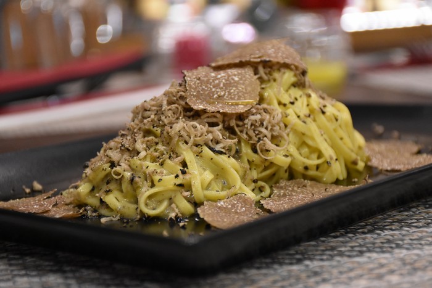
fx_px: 1080
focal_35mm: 90
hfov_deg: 22.6
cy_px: 144
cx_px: 216
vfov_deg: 15.2
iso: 3600
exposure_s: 1/250
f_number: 5
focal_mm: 60
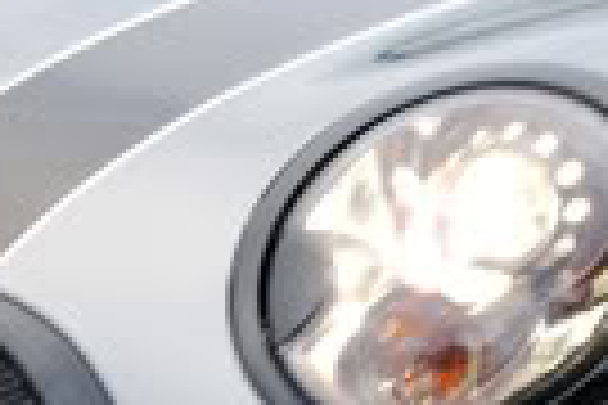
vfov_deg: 4.1
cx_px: 369
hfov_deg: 6.1
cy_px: 248
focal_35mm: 338
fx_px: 5708
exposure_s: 1/40
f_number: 5
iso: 200
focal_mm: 38
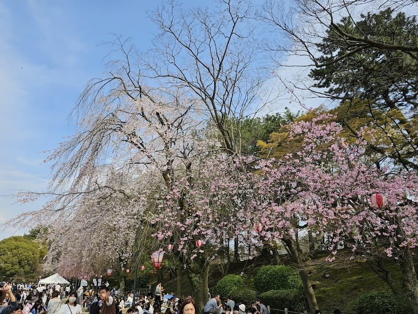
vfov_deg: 58.9
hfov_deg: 73.9
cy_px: 157
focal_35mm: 23
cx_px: 209
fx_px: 278
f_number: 1.7
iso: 10
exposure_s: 1/752
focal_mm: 6.3
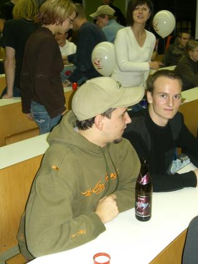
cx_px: 103
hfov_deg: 33.6
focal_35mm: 43
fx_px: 328
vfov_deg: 43.8
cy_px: 125
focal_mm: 6.3
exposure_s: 1/60
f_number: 3.1
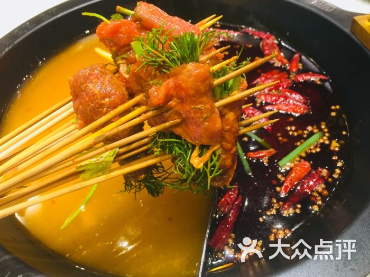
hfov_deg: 61.7
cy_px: 138
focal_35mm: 29
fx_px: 310
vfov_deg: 48.2
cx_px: 185
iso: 250
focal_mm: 4.15
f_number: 2.2
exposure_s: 1/33
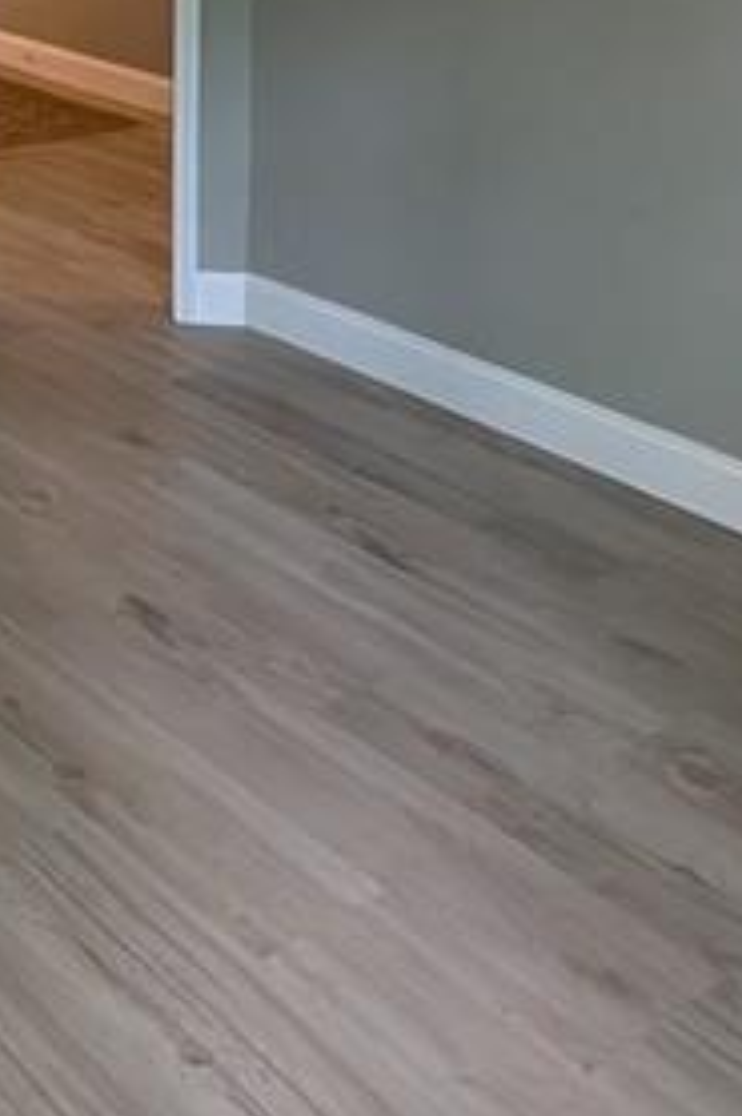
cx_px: 162
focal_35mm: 54
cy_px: -124
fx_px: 1671
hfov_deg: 24.7
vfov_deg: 32.3
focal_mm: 2.02
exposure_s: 1/415
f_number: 1.7
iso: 1449
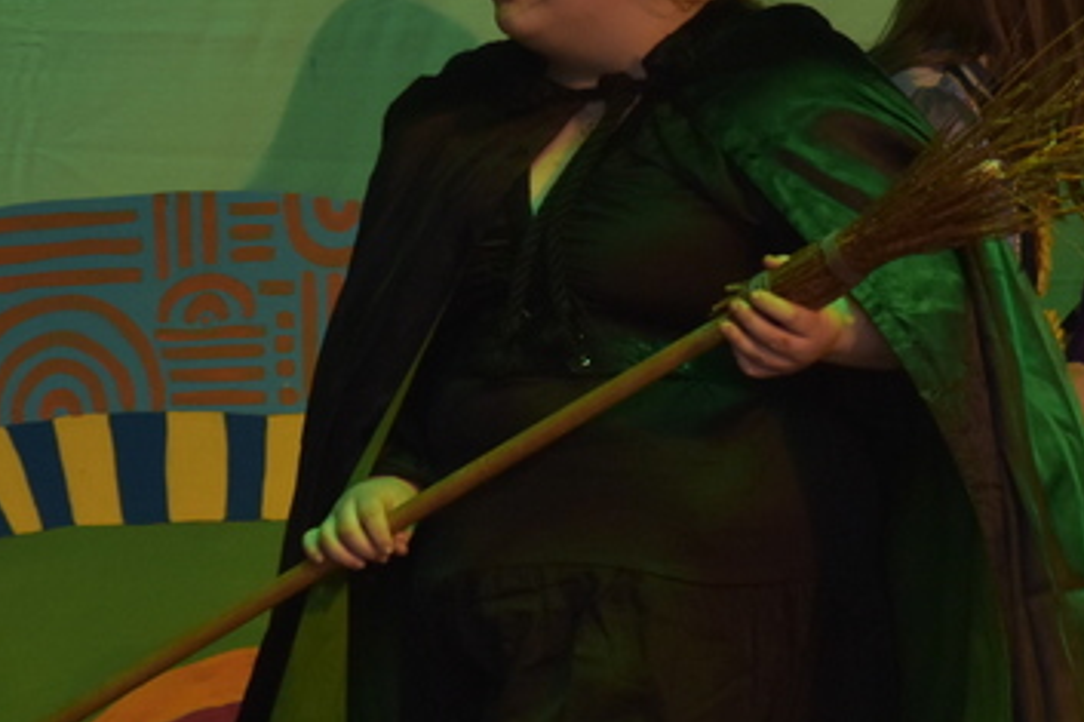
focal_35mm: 718
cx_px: 540
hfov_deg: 2.9
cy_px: 355
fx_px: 21622
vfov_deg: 1.9
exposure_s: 1/160
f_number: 5
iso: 1250
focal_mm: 165
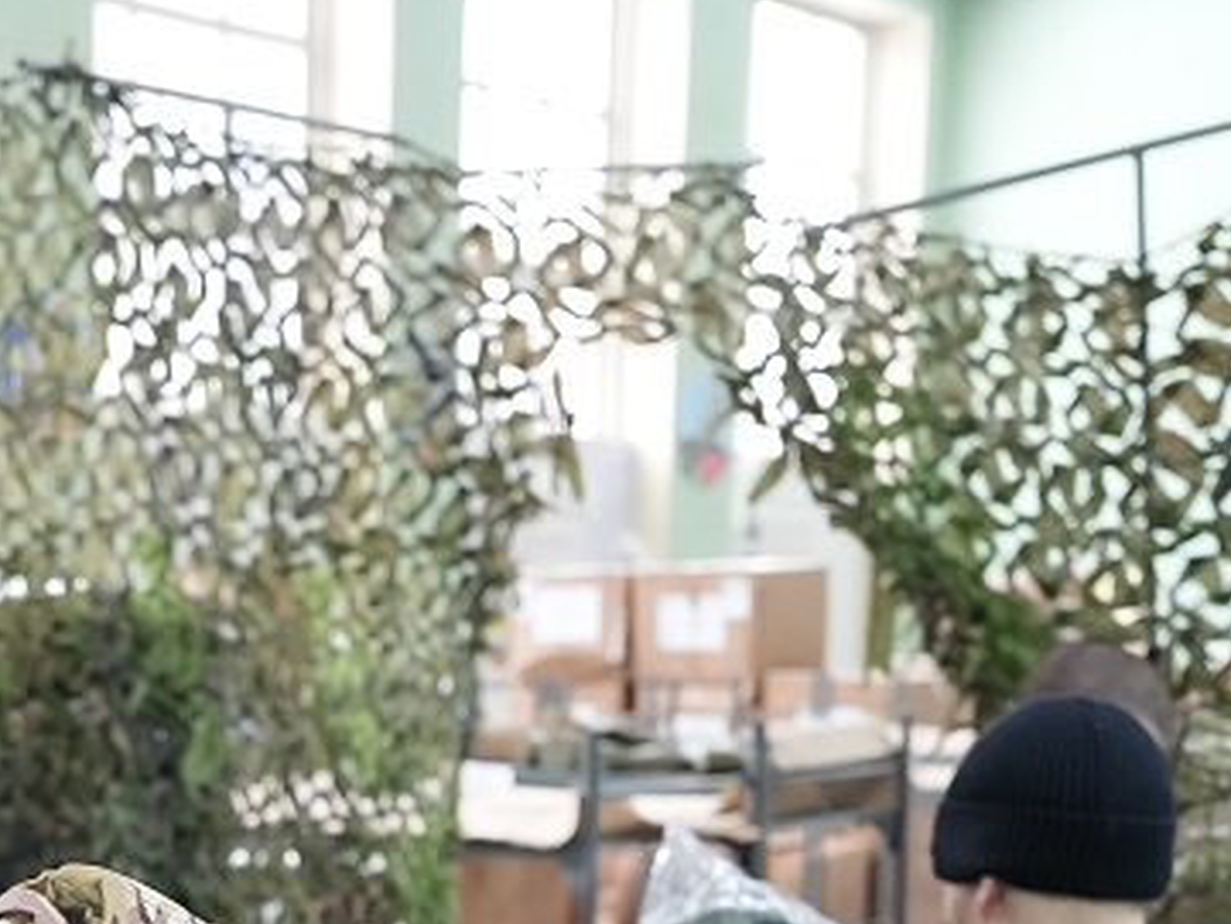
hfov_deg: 23.3
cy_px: 1353
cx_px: 164
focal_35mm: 82
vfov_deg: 16.5
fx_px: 2916
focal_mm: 24
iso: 2500
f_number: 2.8
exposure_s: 1/100
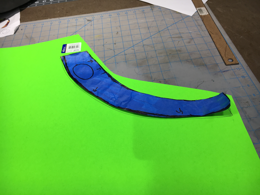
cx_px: 130
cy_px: 98
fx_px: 218
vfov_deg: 48.2
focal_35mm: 29
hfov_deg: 61.7
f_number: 2.2
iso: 40
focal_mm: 4.15
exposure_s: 1/120
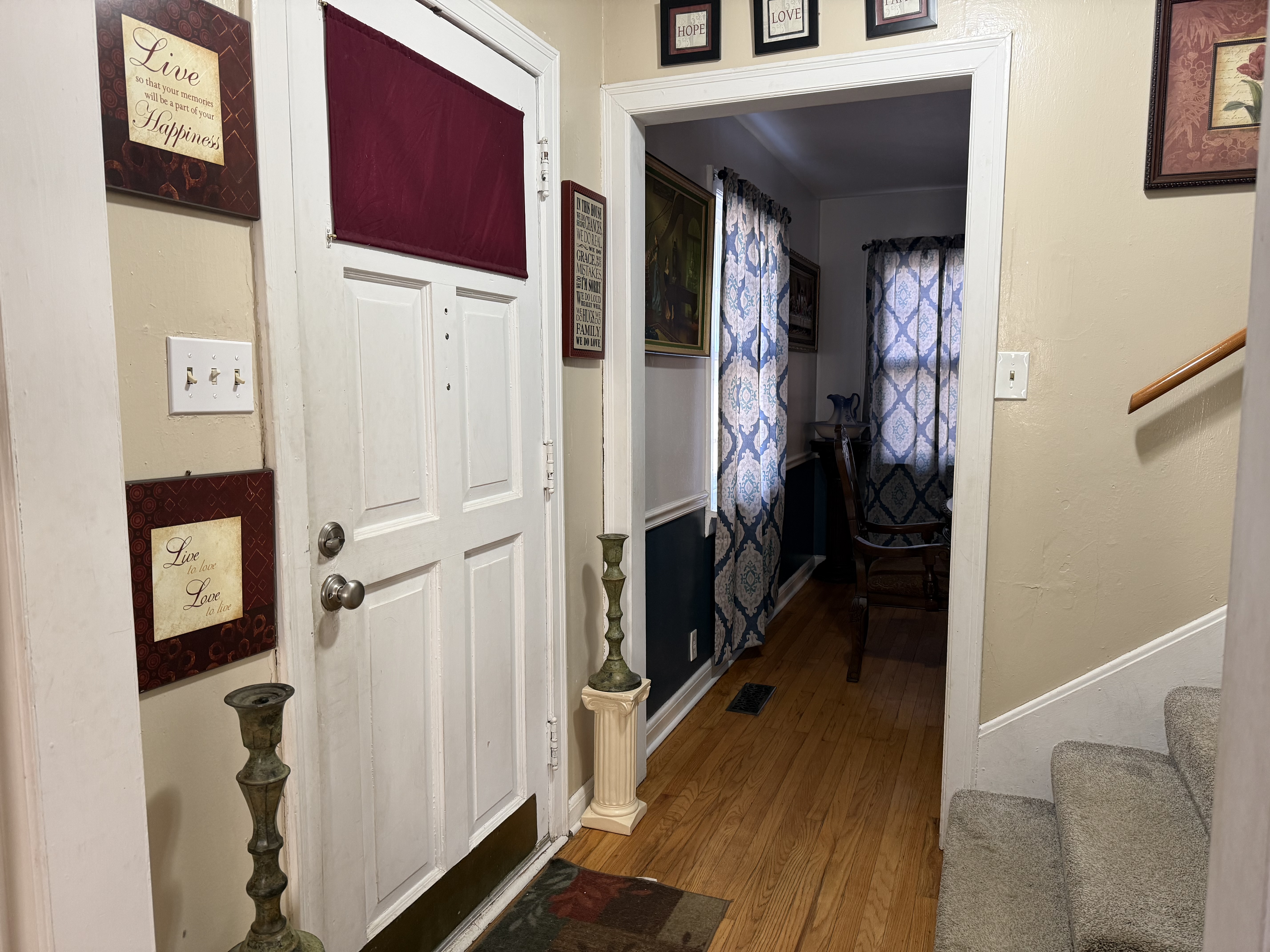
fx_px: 881
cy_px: 476
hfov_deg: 71.6
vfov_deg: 56.8
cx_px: 635
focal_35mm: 24
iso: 200
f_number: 1.78
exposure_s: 1/60
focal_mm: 6.76
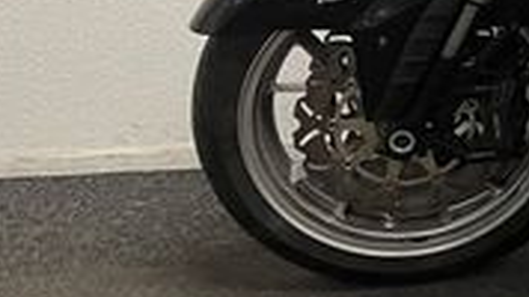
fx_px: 1430
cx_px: 927
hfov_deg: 17.4
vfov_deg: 11.4
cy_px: -140
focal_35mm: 102
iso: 80
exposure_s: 1/50
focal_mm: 5.1
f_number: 1.6
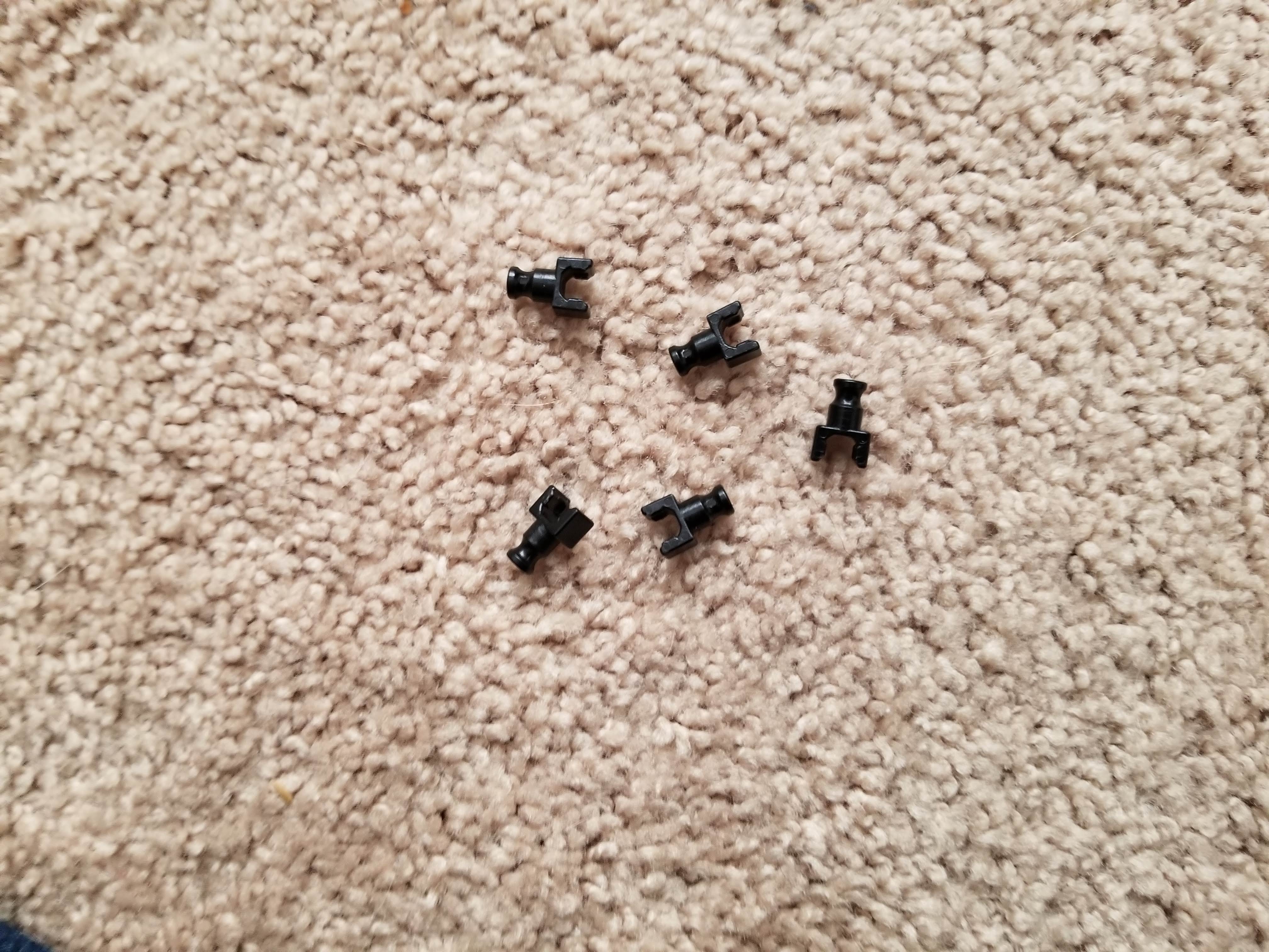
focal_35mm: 26
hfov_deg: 67.3
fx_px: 953
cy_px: 476
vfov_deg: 53.1
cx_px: 634
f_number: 1.7
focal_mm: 4.25
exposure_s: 1/11
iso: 200
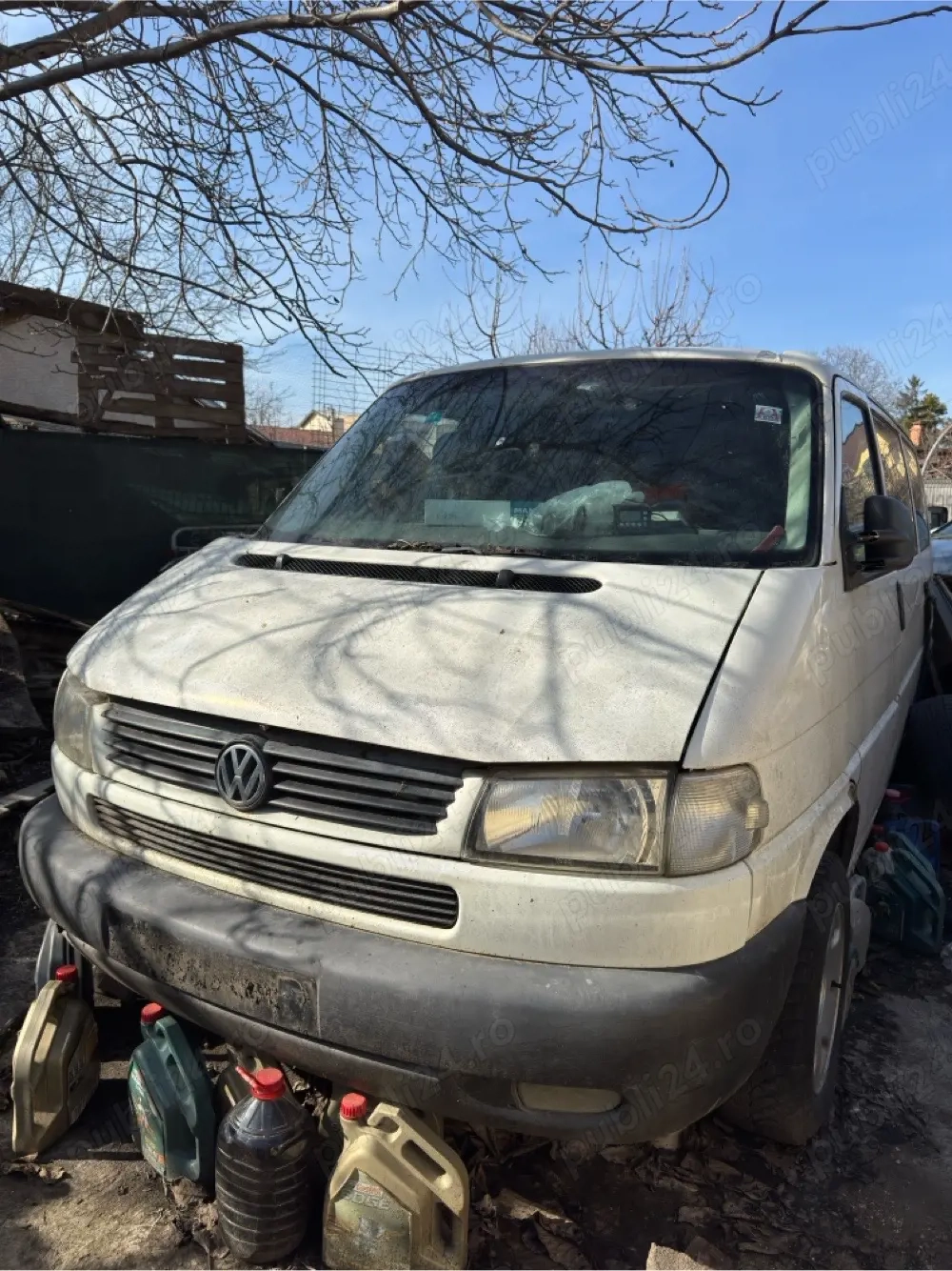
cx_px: 476
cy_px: 636
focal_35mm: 24
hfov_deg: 56.8
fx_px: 880
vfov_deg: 71.6
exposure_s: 1/6849
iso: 100
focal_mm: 6.76
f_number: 1.78
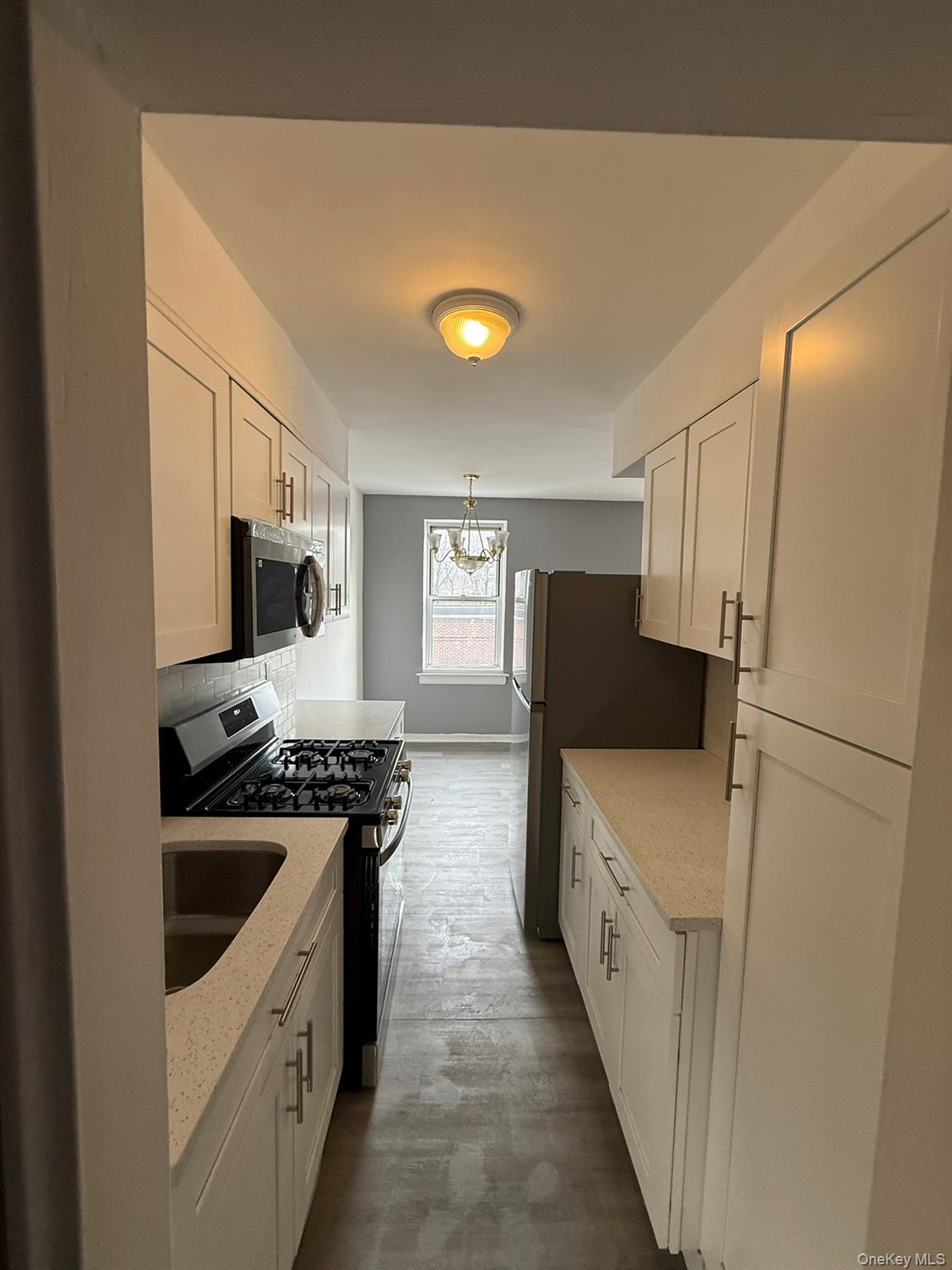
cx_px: 476
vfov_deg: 102.1
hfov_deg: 85.7
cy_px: 635
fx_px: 513
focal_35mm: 14
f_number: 2.2
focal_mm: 2.22
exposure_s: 1/120
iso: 160
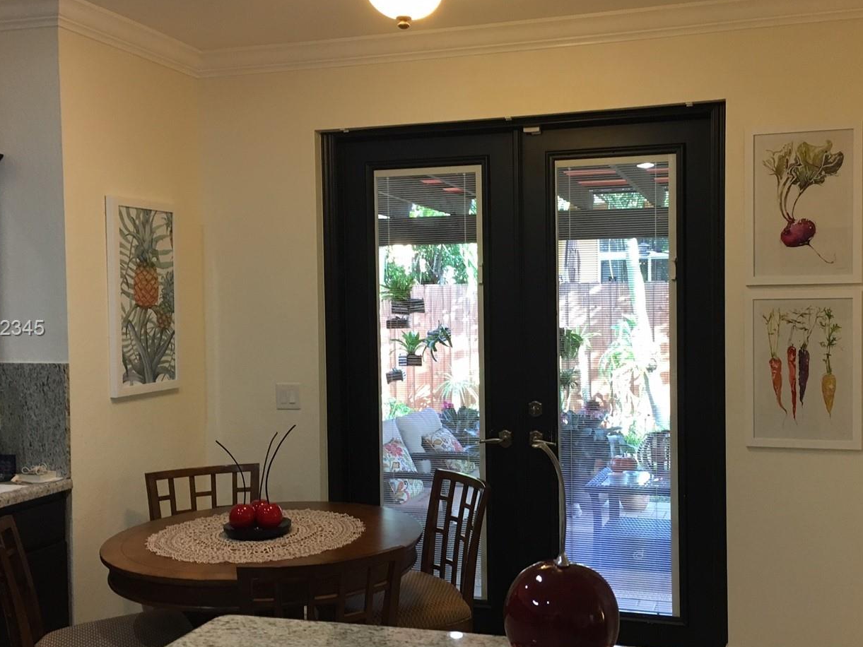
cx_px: 503
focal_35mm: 38
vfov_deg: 37.7
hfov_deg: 48.8
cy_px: 329
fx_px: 947
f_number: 2.2
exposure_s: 1/30
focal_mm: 4.15
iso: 80
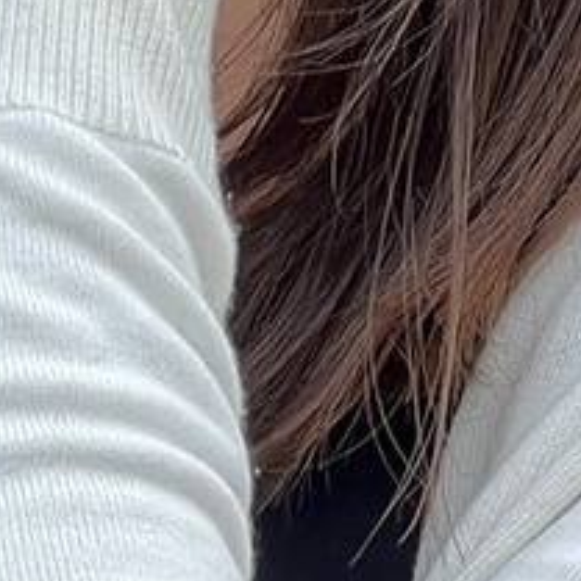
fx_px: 7425
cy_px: -350
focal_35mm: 391
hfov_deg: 4.5
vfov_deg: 4.4
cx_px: 281
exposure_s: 1/99
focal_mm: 9
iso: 32
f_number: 2.8
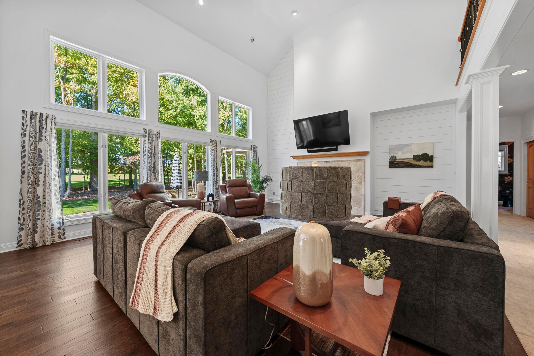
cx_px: 267
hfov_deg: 104.2
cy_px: 178
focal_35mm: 14
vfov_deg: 81.3
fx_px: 208
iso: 640
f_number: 9
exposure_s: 1/4
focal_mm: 14
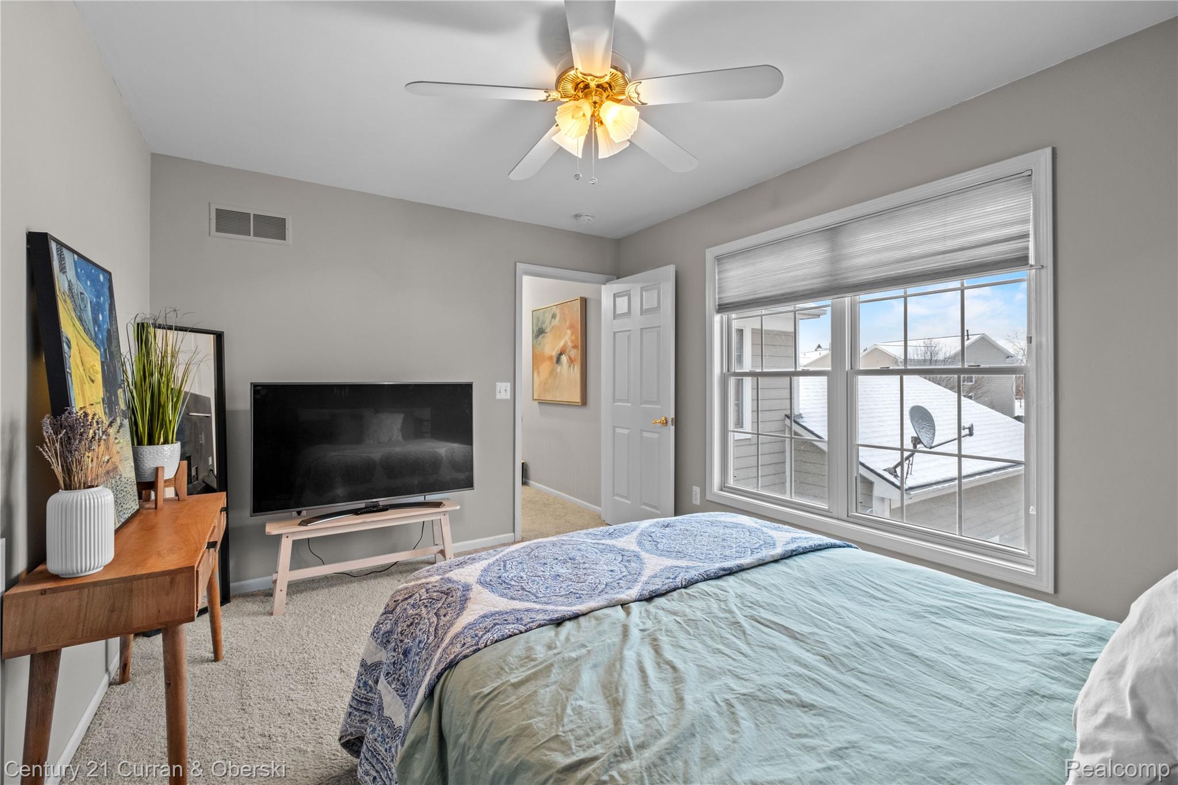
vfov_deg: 77.3
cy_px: 392
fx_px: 491
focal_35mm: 15
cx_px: 589
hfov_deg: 100.4
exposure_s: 1
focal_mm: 10
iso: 640
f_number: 7.1
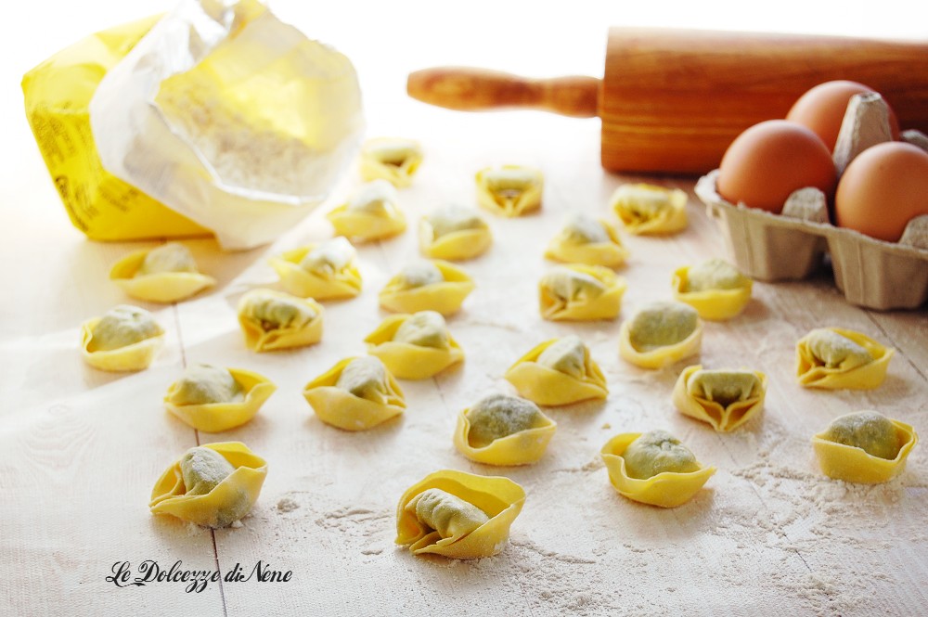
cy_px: 308
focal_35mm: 82
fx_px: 2125
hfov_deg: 24.6
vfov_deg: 16.5
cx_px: 464
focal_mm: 55
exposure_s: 1/80
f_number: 8
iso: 200
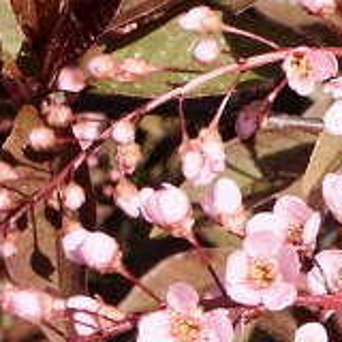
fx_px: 3845
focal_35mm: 344
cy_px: 197
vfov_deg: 5.1
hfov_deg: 5.0
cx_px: 528
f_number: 8
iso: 64
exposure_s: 1/90
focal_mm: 15.63
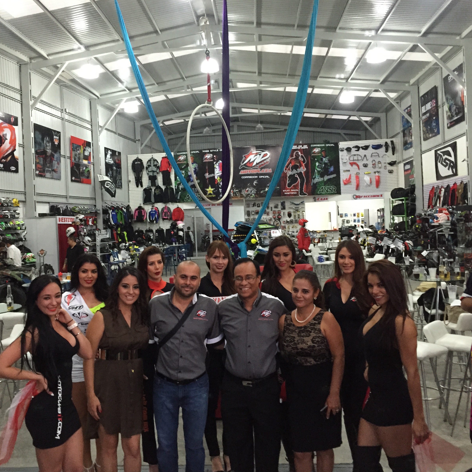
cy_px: 231
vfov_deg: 47.2
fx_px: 540
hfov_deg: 47.2
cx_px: 216
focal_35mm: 35
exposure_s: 1/24
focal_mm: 4.15
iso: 250
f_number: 2.2
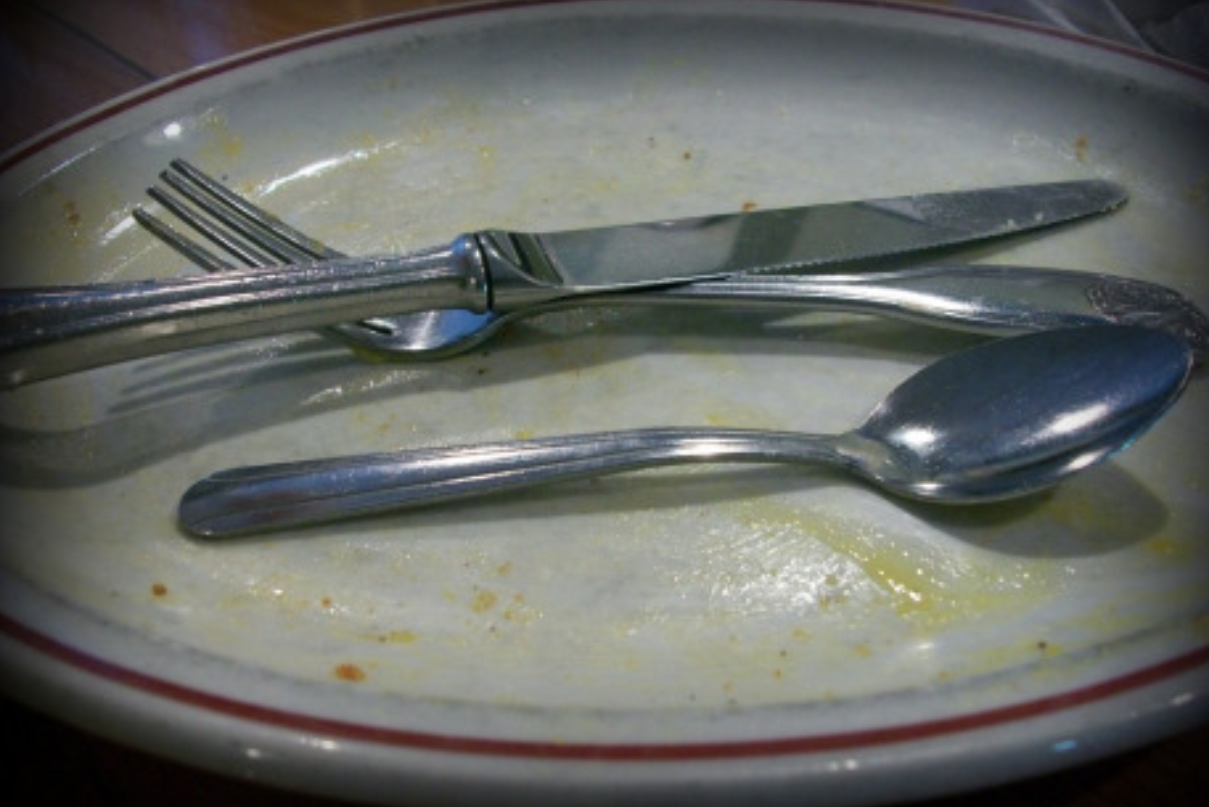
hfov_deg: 55.8
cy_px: 407
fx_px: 1142
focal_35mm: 34
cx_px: 615
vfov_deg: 38.9
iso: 189
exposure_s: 1/8
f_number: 2.9
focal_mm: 5.7
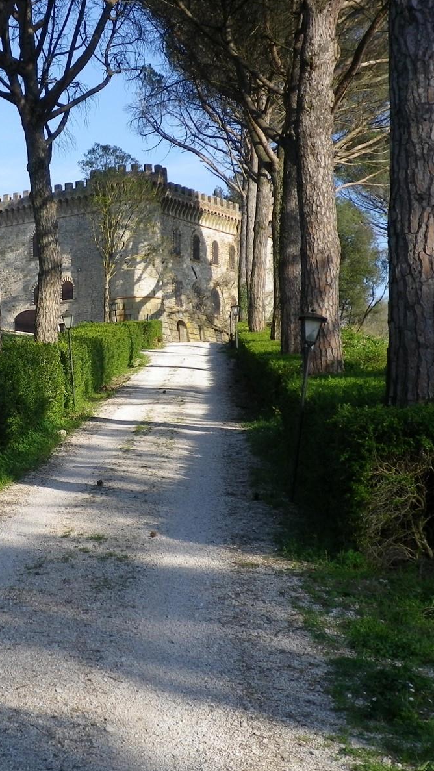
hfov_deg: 17.1
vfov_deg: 30.6
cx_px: 13
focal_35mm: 69
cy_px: 387
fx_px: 1411
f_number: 4.6
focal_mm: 8.46
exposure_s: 1/250
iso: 80
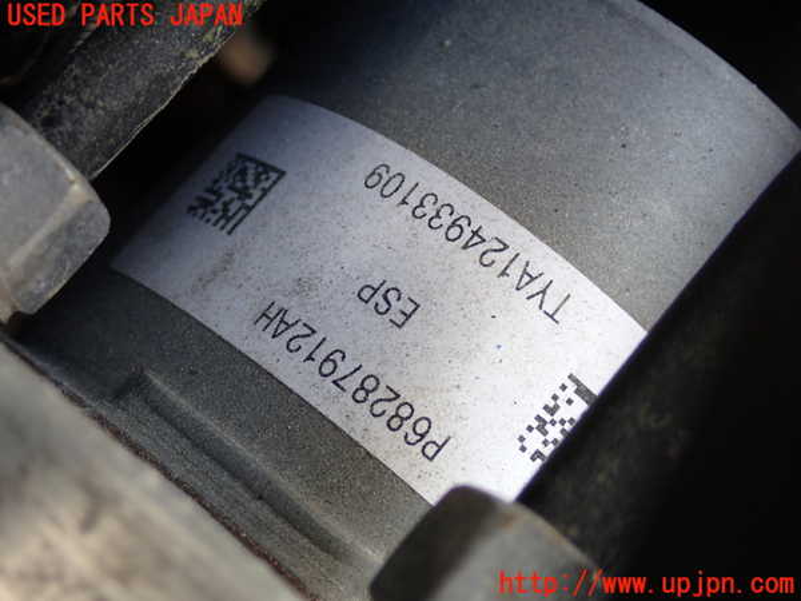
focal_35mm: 58
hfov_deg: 33.2
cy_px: 300
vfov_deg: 25.2
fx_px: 1342
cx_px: 400
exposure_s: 1/80
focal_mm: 10.35
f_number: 3.5
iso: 200
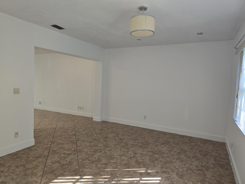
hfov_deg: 73.9
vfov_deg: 58.9
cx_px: 122
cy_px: 92
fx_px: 163
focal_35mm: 23
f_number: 1.7
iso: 250
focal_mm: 6.3
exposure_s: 1/120
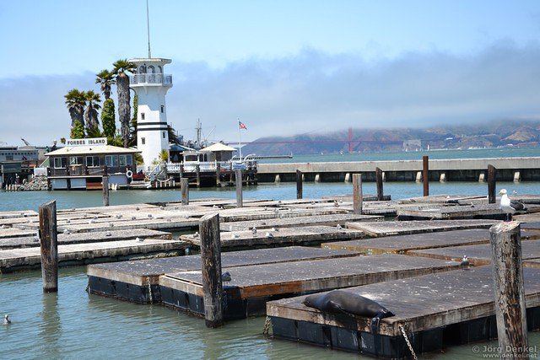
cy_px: 180
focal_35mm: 68
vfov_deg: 20.2
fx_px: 1013
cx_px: 270
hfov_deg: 29.9
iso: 100
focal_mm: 45
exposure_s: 1/320
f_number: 6.3
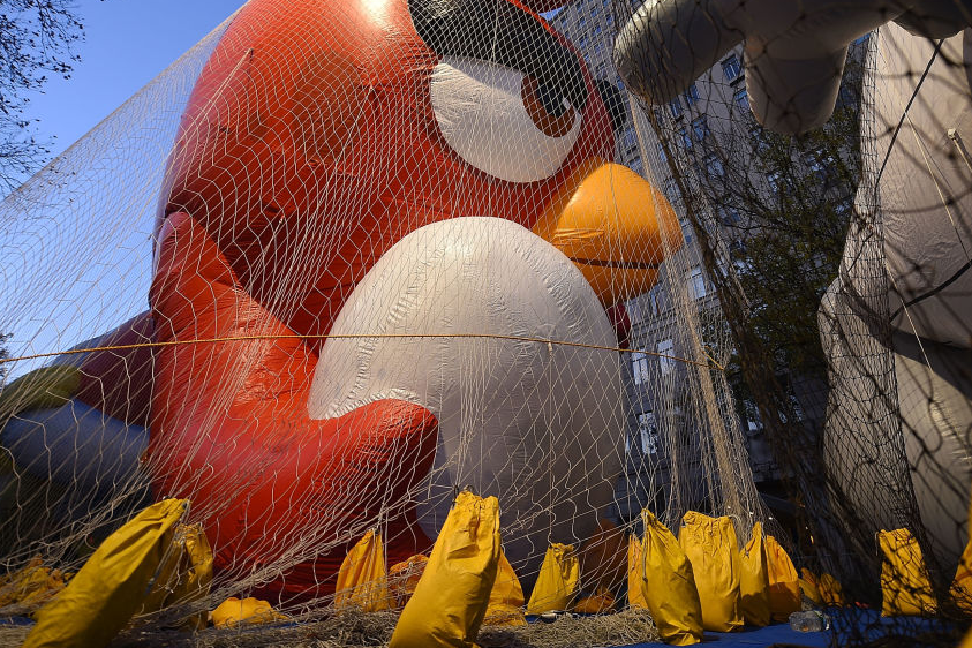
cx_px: 537
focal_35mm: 17
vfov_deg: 69.9
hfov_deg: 92.9
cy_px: 266
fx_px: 459
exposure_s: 1/40
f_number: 2.8
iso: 160
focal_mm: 14
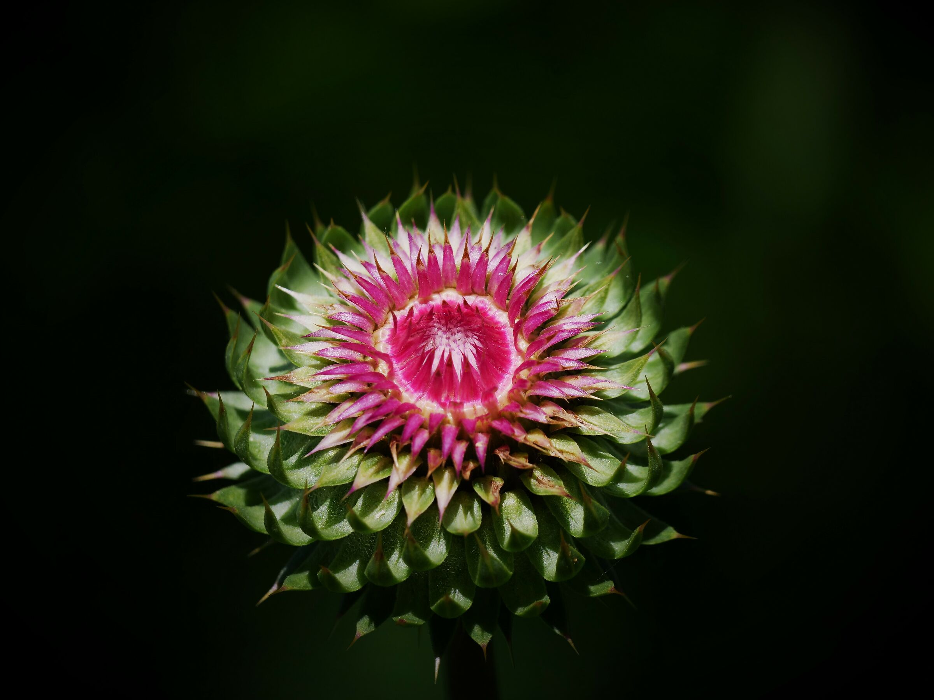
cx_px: 467
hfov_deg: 2.5
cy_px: 350
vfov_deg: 1.9
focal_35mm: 800
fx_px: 21585
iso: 200
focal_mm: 400
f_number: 6.3
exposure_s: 1/1000
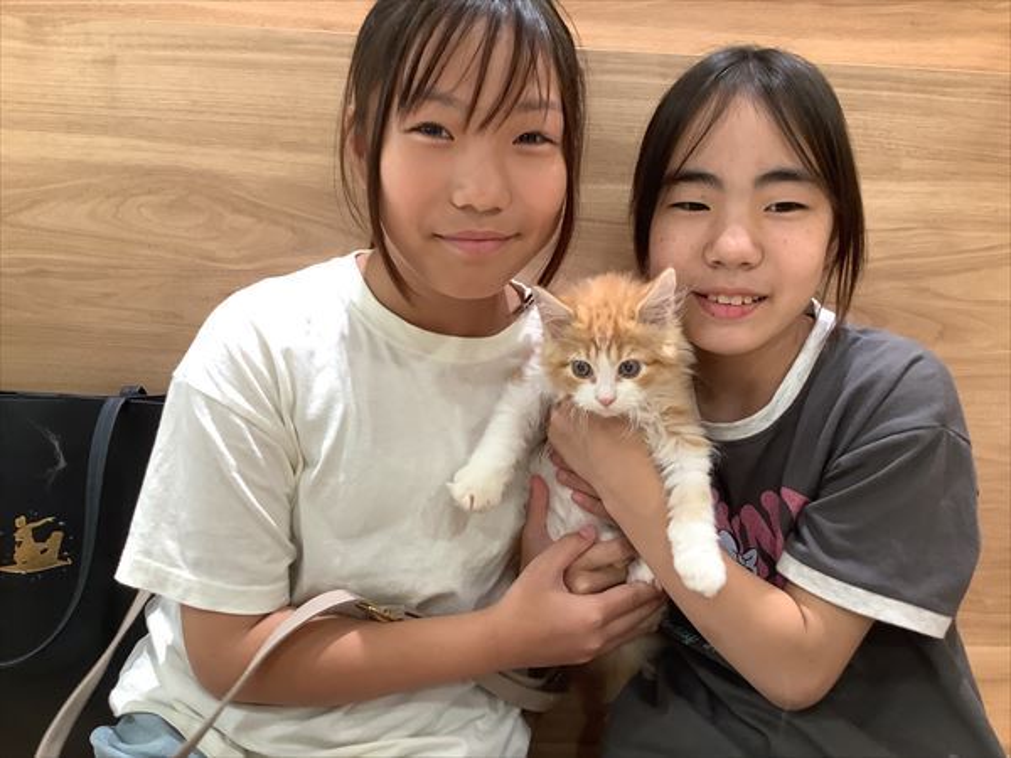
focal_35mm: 31
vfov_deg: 45.4
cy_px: 379
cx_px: 506
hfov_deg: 58.4
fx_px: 905
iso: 100
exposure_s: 1/50
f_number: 2.4
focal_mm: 3.3
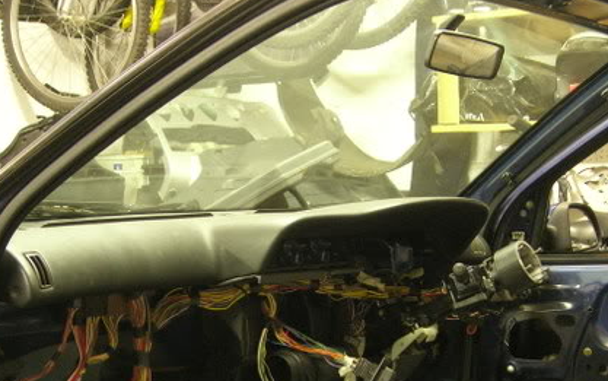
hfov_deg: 24.9
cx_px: 354
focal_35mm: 83
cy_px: 308
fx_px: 1376
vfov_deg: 15.6
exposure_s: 1/3.8
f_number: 3.2
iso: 200
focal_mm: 10.6
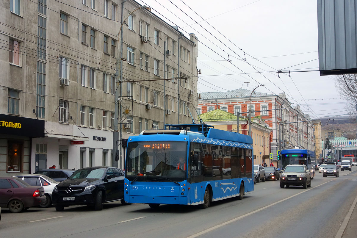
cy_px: 119
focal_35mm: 44
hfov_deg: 44.5
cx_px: 178
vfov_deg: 30.5
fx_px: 436
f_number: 3.2
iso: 200
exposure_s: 1/500
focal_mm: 16.2
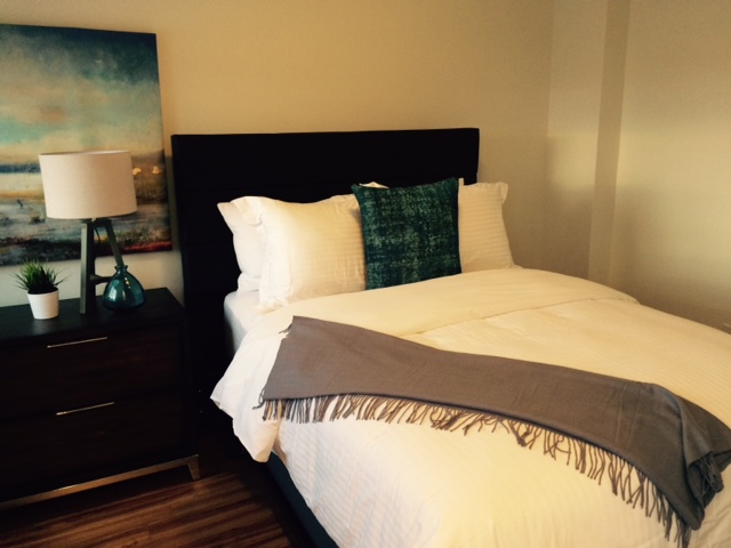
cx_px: 366
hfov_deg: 61.7
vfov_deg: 48.2
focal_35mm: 29
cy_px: 274
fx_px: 612
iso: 100
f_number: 2.2
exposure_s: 1/30
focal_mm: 4.15
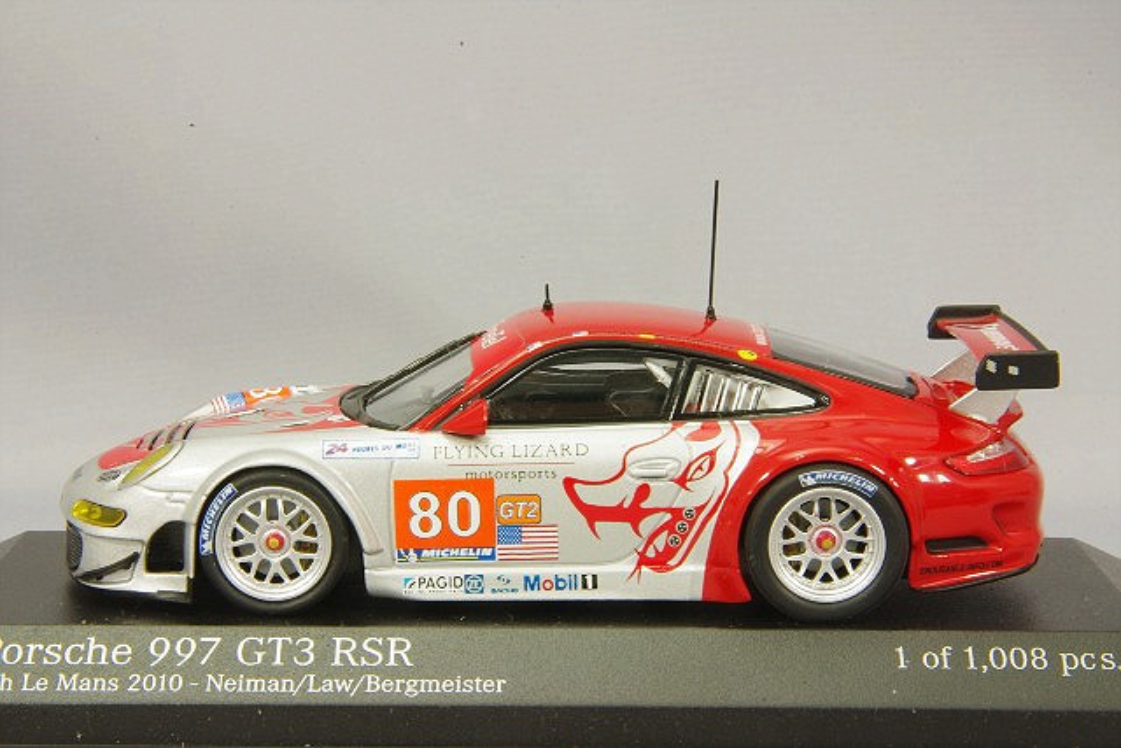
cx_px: 560
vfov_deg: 12.2
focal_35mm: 112
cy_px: 374
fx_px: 3488
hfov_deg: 18.3
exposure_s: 1
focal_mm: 75
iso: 400
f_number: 32
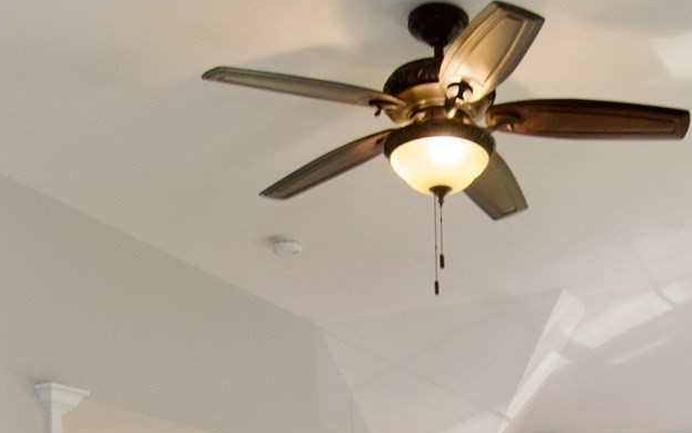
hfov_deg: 35.0
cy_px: 645
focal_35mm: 58
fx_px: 1091
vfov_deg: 19.6
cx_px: 435
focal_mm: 11.5
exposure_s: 1/25
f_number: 7.1
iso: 320
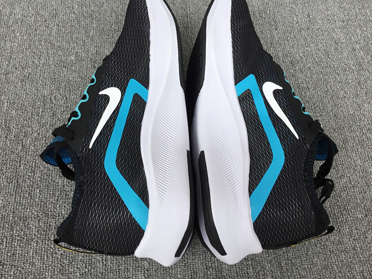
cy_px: 114
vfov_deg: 38.6
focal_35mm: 37
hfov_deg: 50.1
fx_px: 398
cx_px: 180
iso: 25
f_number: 2.4
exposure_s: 1/186
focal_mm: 3.3
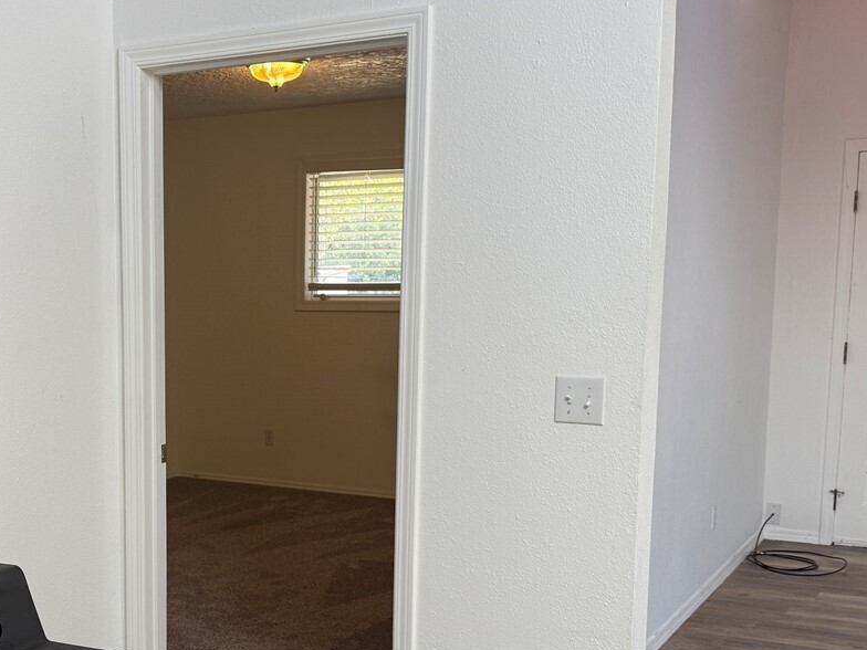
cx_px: 178
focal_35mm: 49
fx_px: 1227
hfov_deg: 37.6
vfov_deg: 29.4
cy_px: 451
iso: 100
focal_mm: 6.76
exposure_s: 1/120
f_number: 1.78
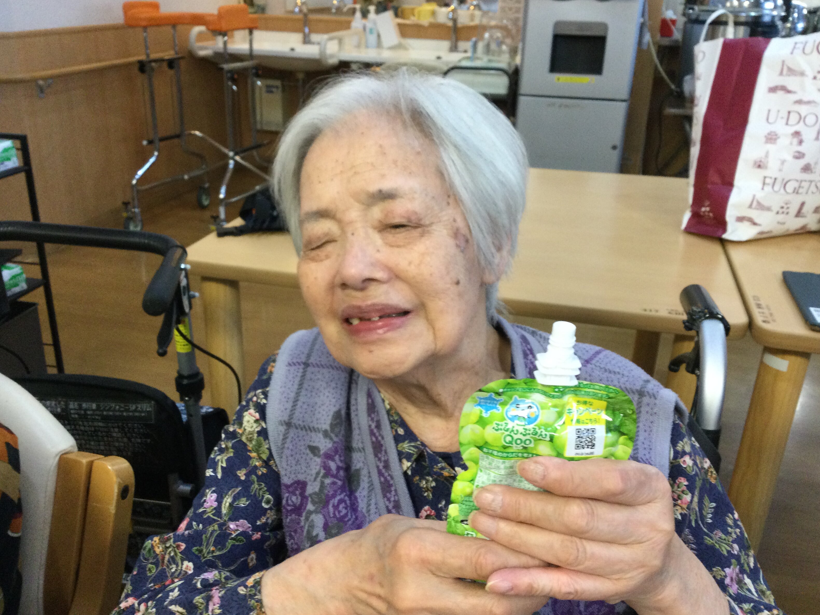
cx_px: 407
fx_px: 758
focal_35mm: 32
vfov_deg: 44.2
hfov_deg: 56.8
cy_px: 313
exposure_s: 1/33
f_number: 2.4
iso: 160
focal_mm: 3.3
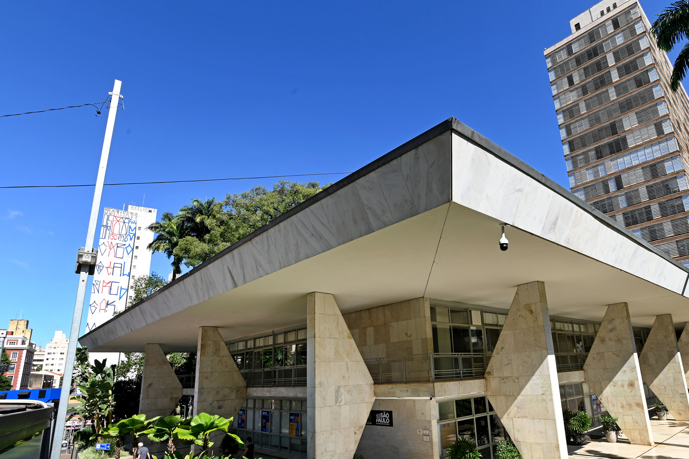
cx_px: 396
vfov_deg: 59.2
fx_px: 402
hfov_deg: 80.7
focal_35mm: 21
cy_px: 258
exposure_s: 1/200
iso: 160
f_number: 10
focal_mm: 17
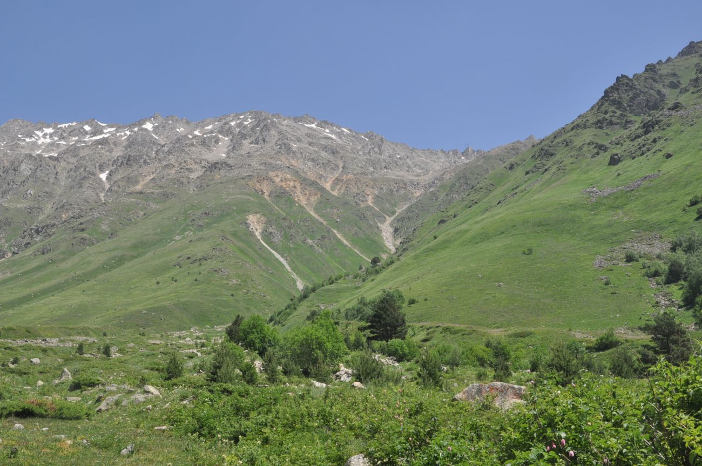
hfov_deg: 46.5
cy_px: 233
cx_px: 351
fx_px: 818
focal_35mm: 42
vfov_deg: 31.8
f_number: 13
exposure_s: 1/125
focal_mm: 28
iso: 200
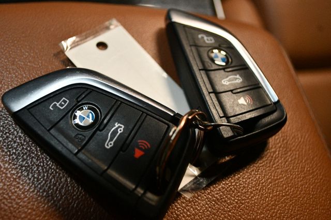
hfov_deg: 43.6
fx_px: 414
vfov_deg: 29.8
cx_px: 166
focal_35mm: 45
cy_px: 110
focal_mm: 30
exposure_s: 1/60
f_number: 4.5
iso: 3200
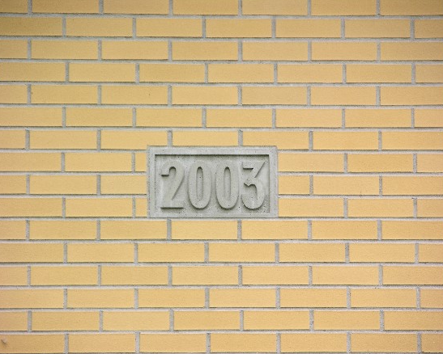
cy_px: 177
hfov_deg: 6.6
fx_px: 3843
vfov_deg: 5.3
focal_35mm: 293
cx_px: 222
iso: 50
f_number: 4.2
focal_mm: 71.2
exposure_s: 1/48.9
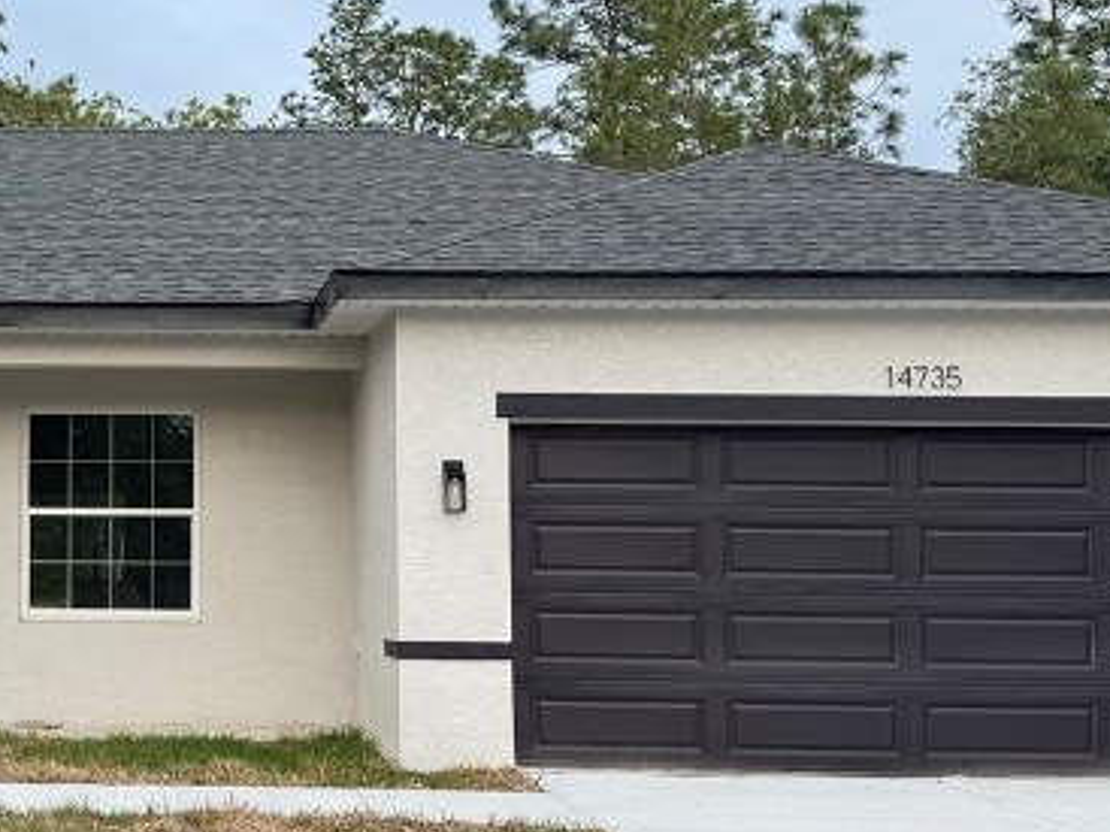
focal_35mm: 67
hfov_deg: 27.8
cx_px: 91
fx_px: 2148
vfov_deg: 21.9
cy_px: 405
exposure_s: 1/742
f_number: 1.78
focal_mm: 6.76
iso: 80
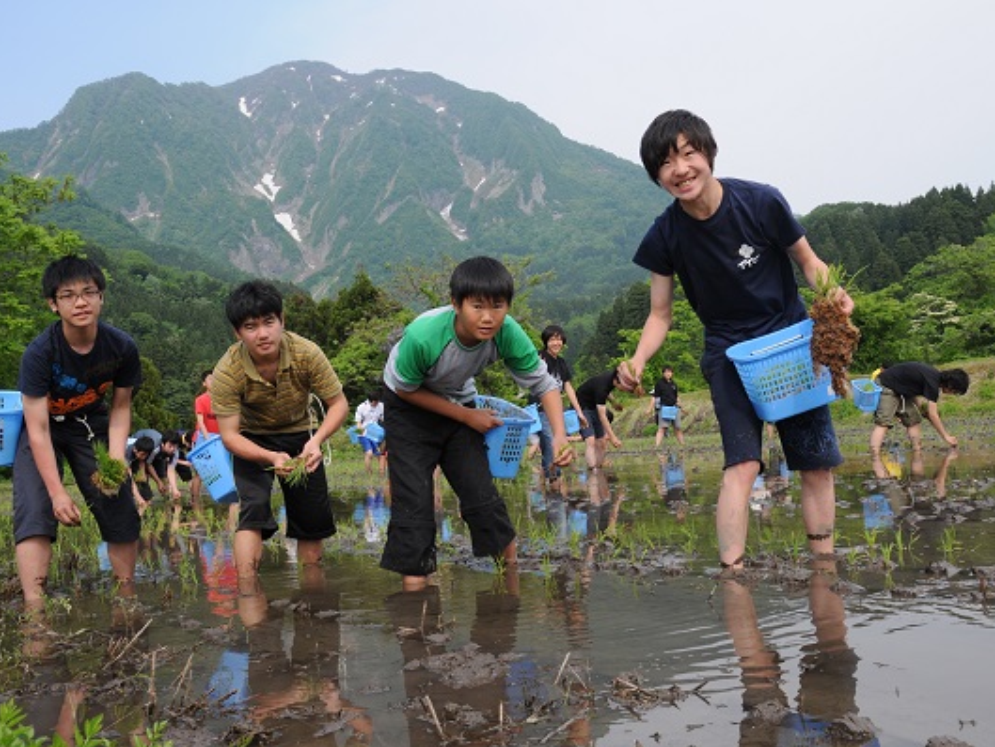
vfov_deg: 39.7
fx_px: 1035
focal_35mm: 36
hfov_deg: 51.3
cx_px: 485
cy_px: 373
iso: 400
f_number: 11
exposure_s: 1/250
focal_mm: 22
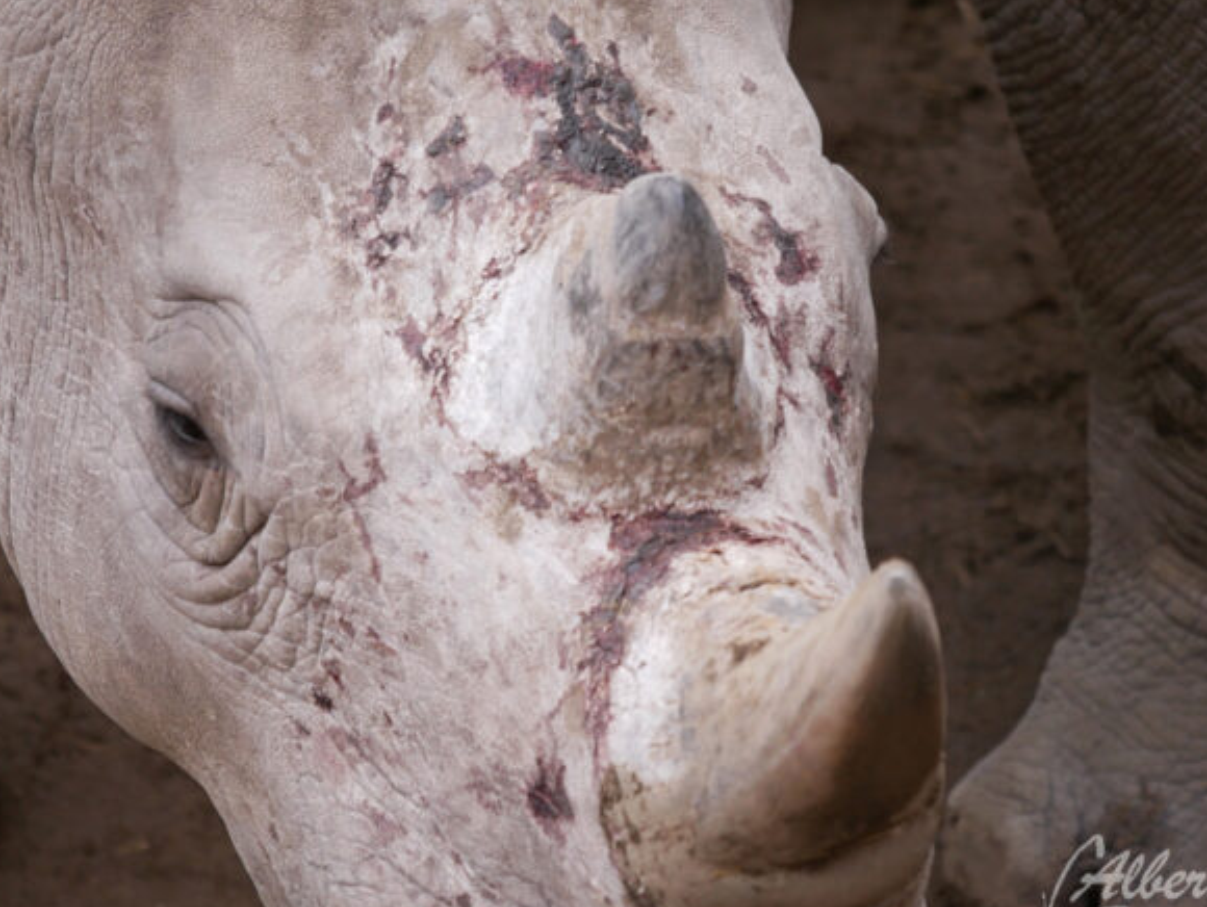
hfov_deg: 4.6
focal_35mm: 429
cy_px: 467
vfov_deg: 3.5
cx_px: 568
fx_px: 14971
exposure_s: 1/250
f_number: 4.6
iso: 800
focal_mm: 162
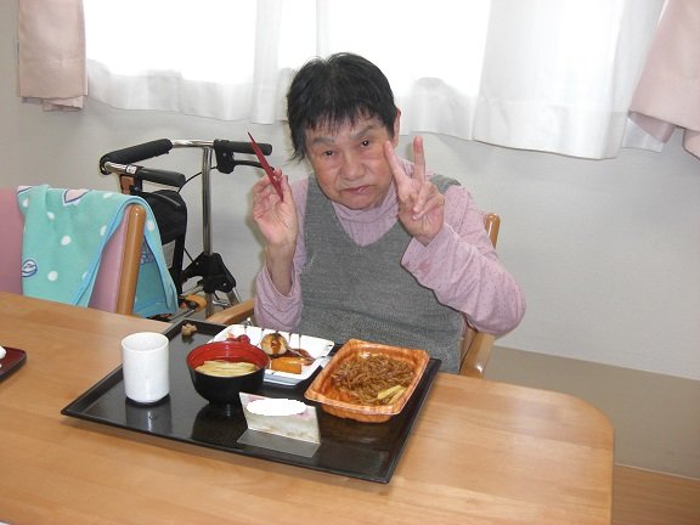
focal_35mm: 38
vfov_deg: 37.7
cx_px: 350
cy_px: 262
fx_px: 768
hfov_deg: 49.0
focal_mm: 7.9
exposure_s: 1/60
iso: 200
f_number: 2.8
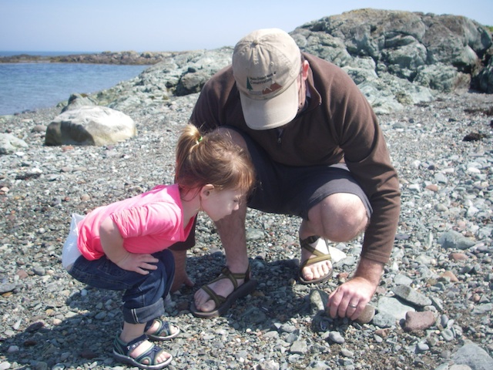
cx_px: 246
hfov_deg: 49.0
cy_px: 185
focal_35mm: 38
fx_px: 541
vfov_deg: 37.7
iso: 80
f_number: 3.3
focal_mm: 6.3
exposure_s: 1/640
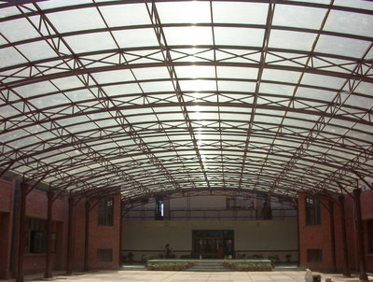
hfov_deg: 47.8
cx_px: 186
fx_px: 421
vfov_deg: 37.0
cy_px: 141
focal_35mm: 39
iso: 100
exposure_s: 1/462
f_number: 4.5
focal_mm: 6
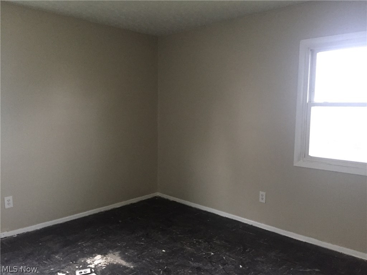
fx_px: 307
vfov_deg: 48.2
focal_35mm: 29
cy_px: 138
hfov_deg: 61.7
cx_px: 184
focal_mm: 4.15
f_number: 2.2
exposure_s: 1/15
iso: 320
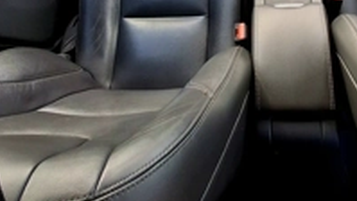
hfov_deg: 55.5
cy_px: -47
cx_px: 237
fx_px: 331
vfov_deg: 28.8
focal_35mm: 35
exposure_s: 1/100
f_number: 2.2
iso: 40
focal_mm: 1.64
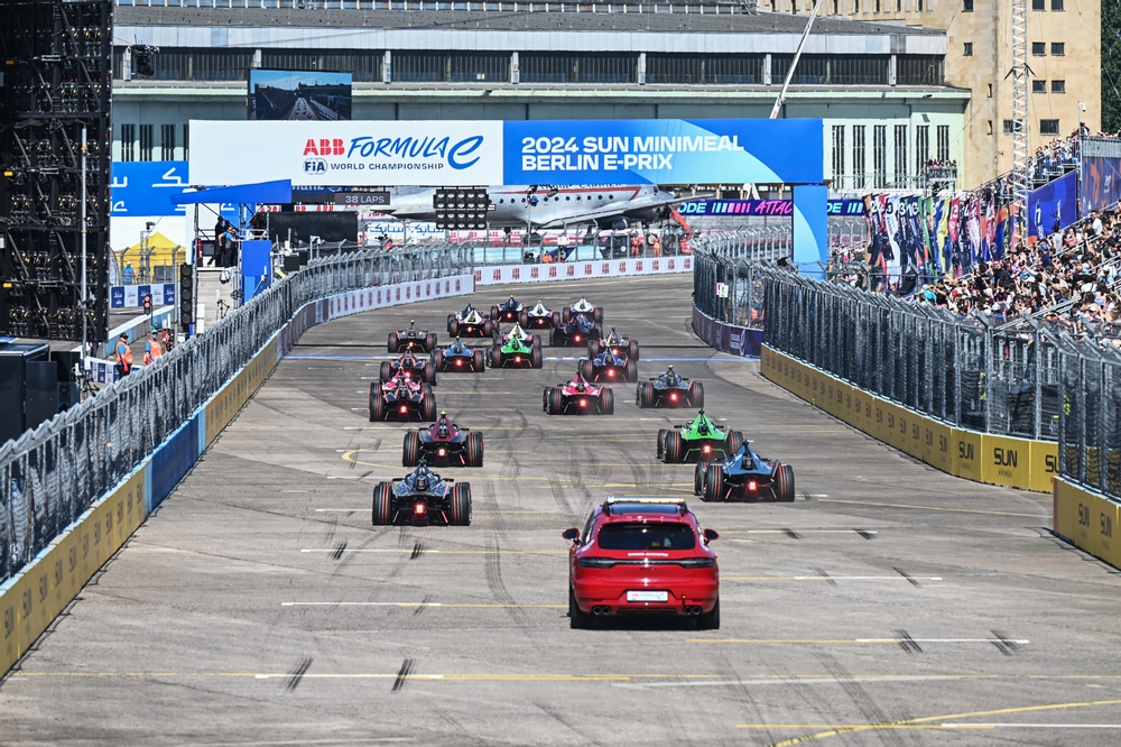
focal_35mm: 200
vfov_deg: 6.9
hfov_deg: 10.3
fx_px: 6225
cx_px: 560
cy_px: 374
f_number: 4.5
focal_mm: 200
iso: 200
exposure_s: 1/2000
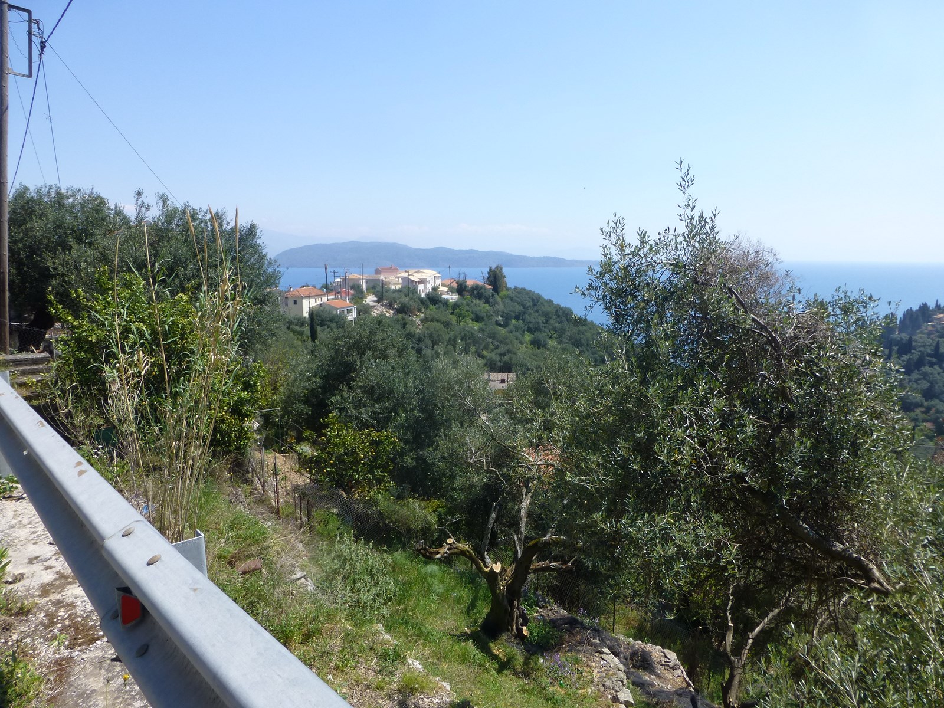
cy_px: 354
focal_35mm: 24
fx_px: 654
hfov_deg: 71.6
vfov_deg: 56.8
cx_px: 472
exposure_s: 1/800
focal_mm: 4.3
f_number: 4
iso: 100
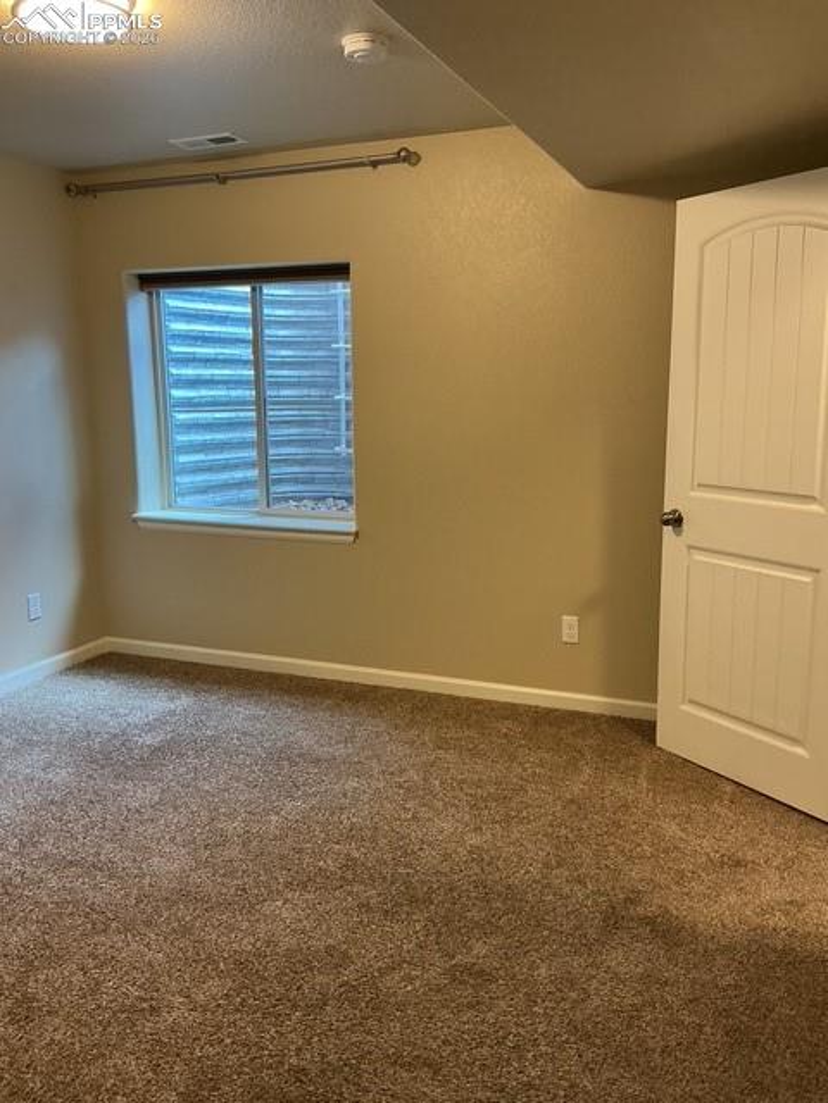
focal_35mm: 29
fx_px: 925
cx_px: 414
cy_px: 552
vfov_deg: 61.7
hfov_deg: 48.2
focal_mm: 3
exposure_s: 1/60
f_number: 1.8
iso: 125
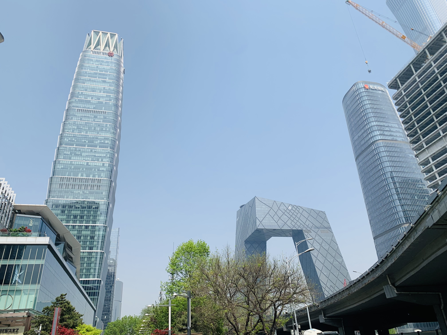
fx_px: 336
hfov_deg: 67.3
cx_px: 224
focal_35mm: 26
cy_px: 168
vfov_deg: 53.1
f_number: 1.8
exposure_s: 1/3086
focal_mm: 4.25
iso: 25
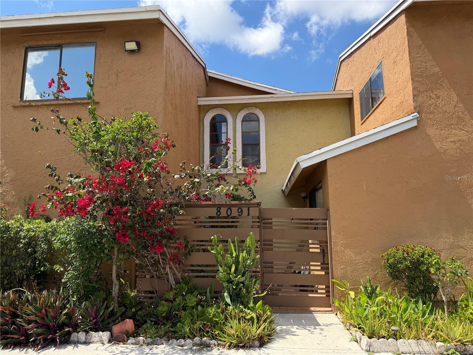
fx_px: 328
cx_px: 236
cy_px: 178
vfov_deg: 56.8
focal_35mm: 24
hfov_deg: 71.6
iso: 100
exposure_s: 1/3584
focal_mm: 6.76
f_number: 1.78
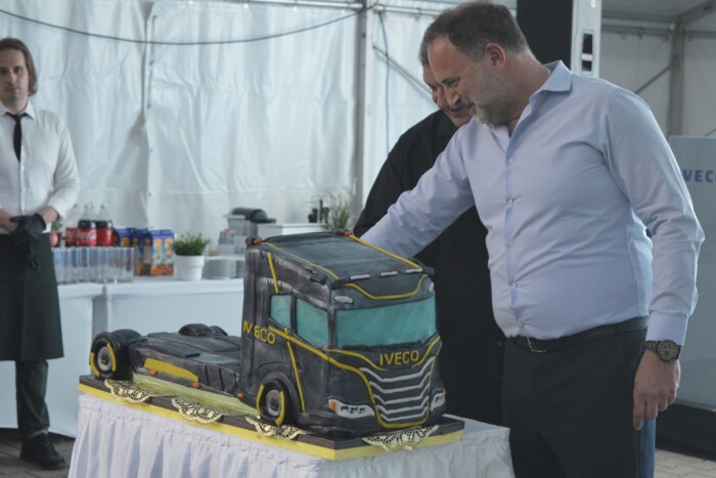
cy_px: 239
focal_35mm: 82
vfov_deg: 16.6
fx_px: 1641
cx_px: 358
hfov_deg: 24.6
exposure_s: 1/60
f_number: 5.6
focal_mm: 55
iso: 400
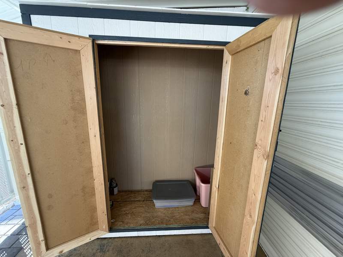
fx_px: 139
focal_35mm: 14
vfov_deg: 85.7
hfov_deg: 102.1
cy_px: 128
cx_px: 172
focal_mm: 2.22
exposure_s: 1/99
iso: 100
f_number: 2.2
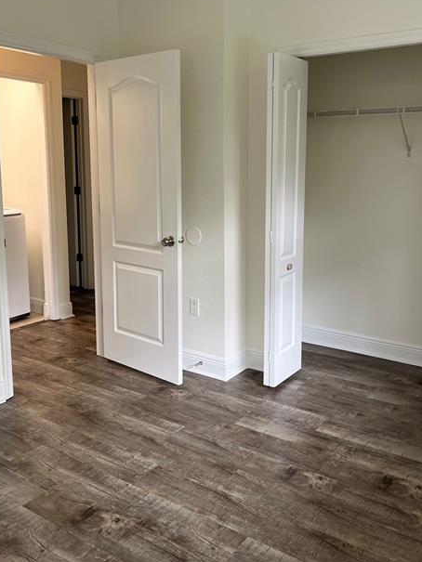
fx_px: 536
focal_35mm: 33
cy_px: 246
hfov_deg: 42.9
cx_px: 231
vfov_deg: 55.2
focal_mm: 5.1
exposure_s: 1/120
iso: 100
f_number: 1.6
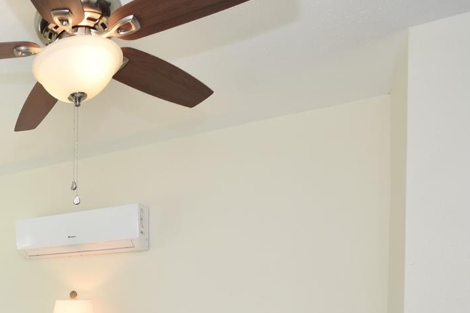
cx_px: -2
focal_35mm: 34
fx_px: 444
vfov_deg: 33.6
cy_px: 348
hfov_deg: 46.5
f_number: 5.6
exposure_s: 1/125
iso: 125
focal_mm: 10
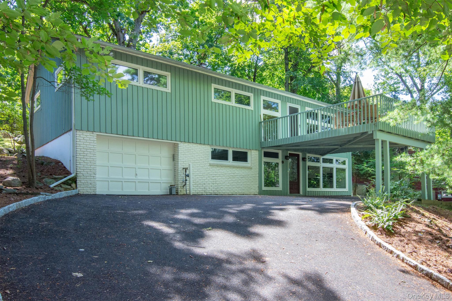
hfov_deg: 67.4
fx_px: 339
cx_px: 226
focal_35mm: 27
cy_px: 150
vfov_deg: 47.9
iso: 640
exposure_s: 1/80
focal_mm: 18
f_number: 11
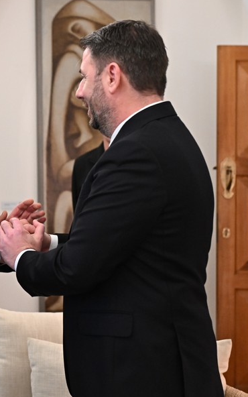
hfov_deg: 13.7
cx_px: -34
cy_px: 177
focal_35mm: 93
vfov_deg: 22.3
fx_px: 1006
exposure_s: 1/250
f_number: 4
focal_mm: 54
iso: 4000
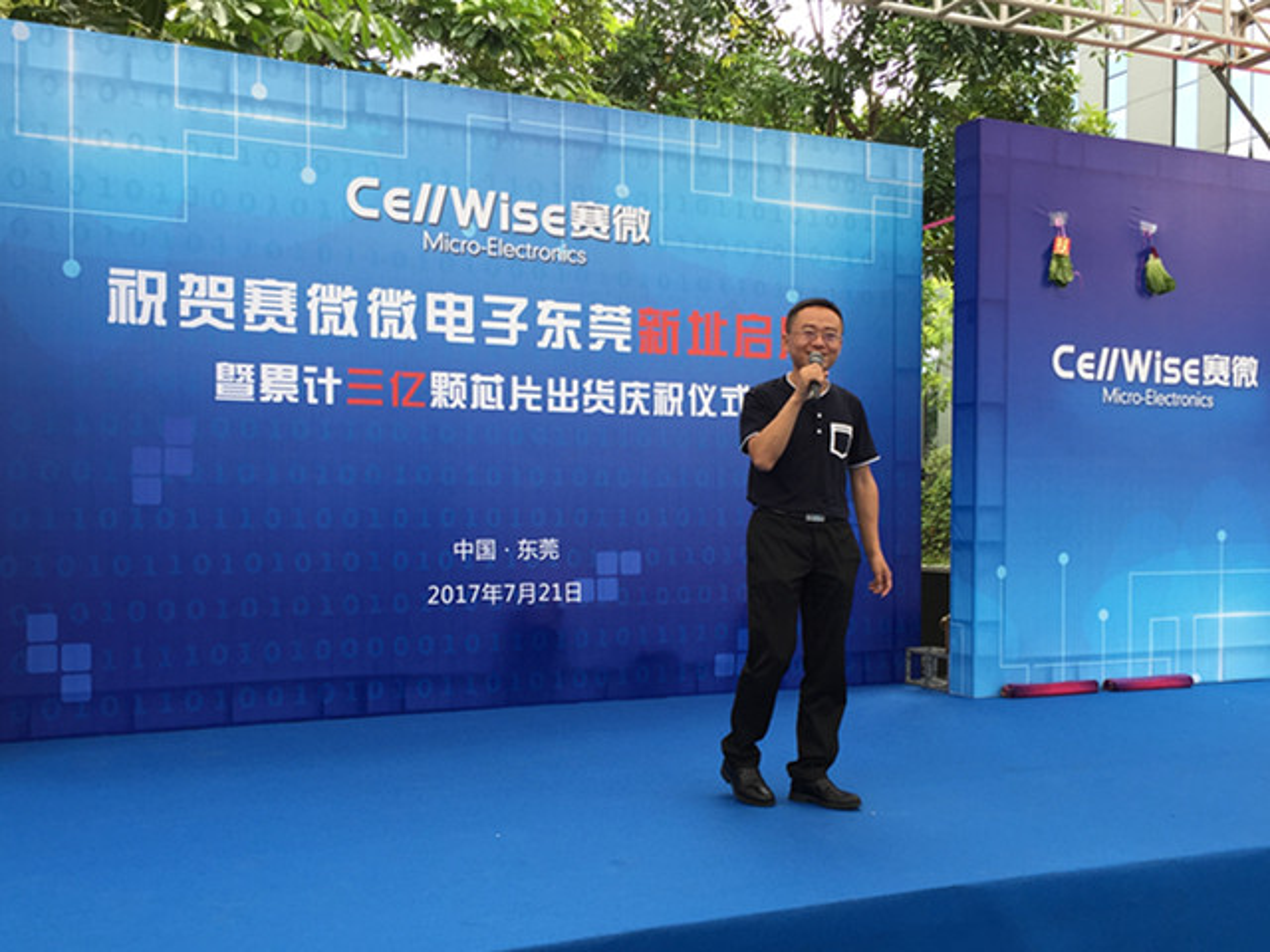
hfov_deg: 61.7
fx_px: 1064
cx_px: 635
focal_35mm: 29
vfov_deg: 48.2
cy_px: 476
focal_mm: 4.15
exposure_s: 1/134
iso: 32
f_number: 2.2
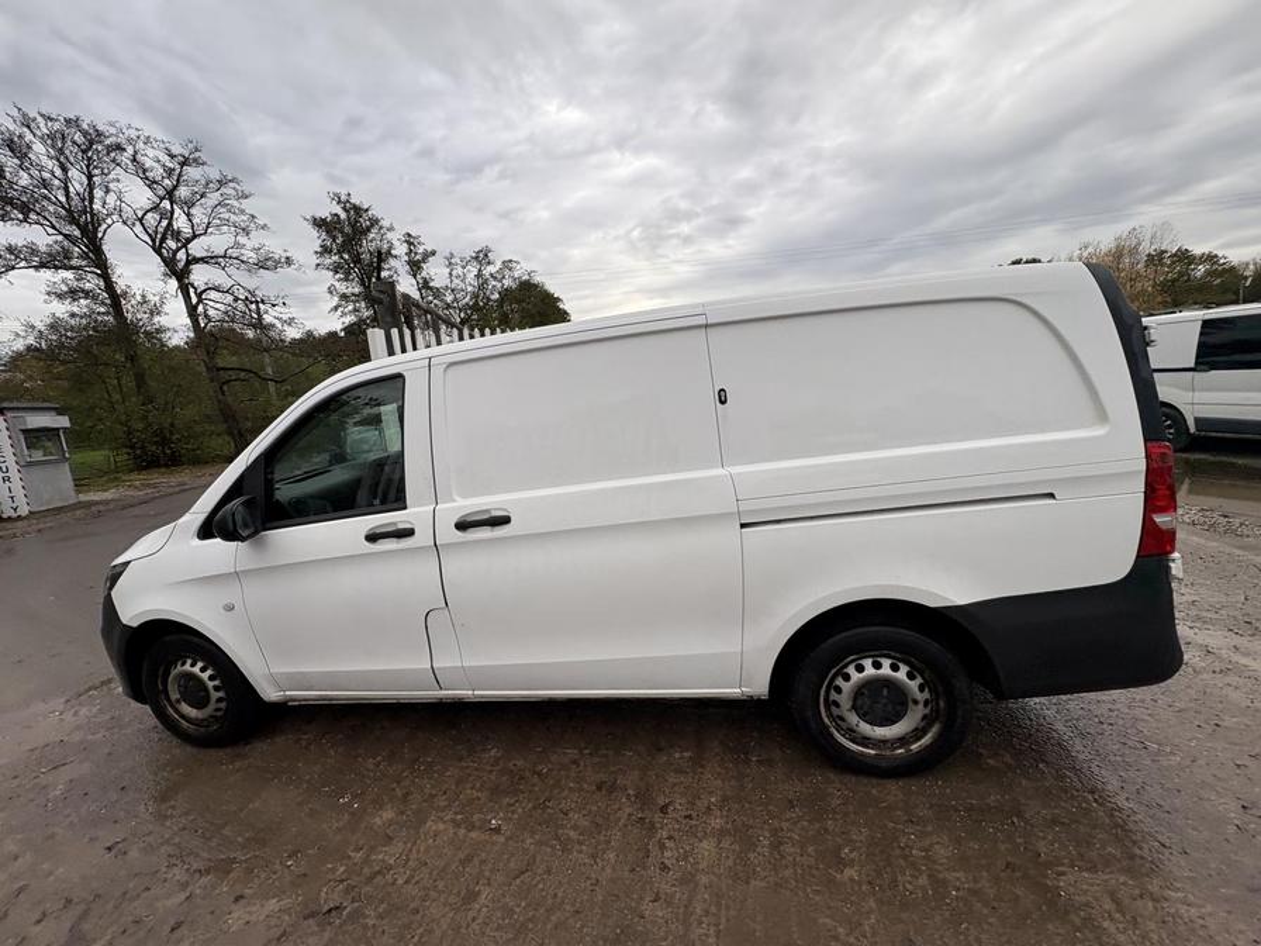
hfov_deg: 102.1
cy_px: 473
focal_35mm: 14
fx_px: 510
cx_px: 630
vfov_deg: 85.7
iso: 40
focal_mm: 2.22
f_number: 2.2
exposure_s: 1/277
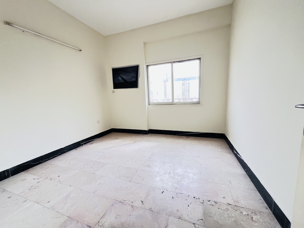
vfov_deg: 89.9
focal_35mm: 13
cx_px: 152
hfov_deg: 106.2
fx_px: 114
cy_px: 114
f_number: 1.8
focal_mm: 1.57
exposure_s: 1/95
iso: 250
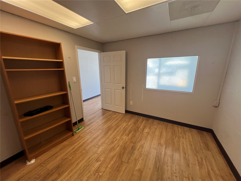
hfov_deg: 106.2
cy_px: 90
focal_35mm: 13
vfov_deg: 89.9
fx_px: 91
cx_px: 120
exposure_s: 1/120
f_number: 1.8
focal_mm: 1.57
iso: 80
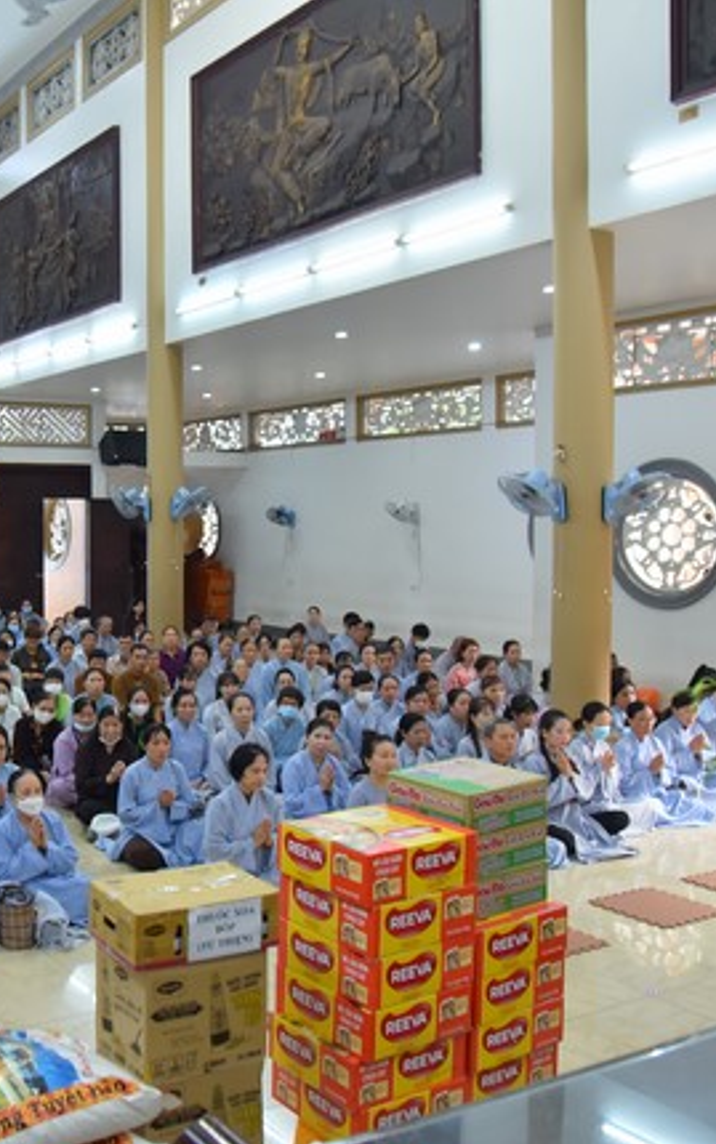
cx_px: 104
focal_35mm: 37
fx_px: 1154
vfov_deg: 52.7
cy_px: 573
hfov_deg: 33.1
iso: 1250
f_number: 4.5
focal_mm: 24
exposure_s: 1/160
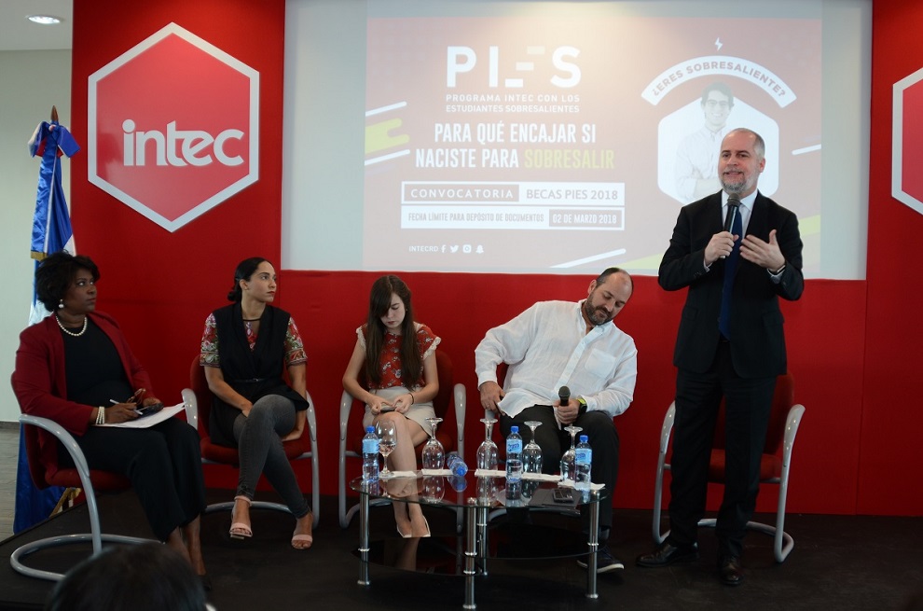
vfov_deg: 36.7
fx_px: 921
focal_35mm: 36
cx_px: 462
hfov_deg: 53.2
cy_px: 306
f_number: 2.8
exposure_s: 1/125
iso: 400
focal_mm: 24
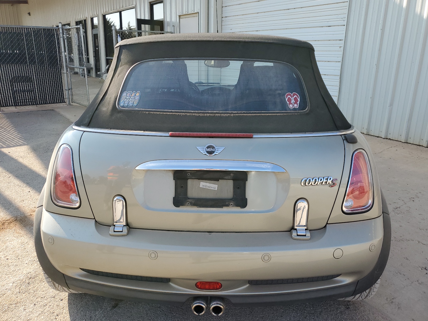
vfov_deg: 53.1
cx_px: 214
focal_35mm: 26
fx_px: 321
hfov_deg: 67.3
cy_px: 160
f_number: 1.5
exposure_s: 1/1111
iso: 50
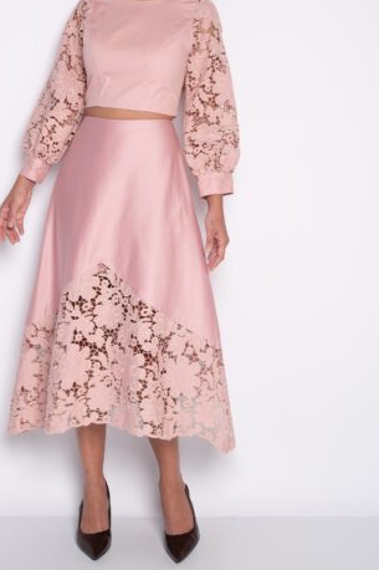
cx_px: 142
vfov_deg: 33.7
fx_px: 932
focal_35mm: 59
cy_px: 203
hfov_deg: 22.9
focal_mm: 45
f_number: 5.6
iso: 200
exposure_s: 1/160
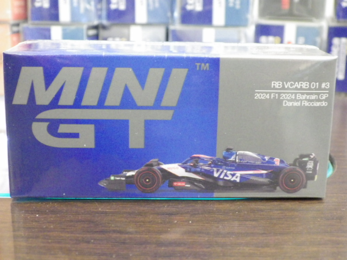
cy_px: 130
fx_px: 591
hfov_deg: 32.7
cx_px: 174
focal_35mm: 59
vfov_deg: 24.8
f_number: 4
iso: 1600
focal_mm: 10.7
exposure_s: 1/20
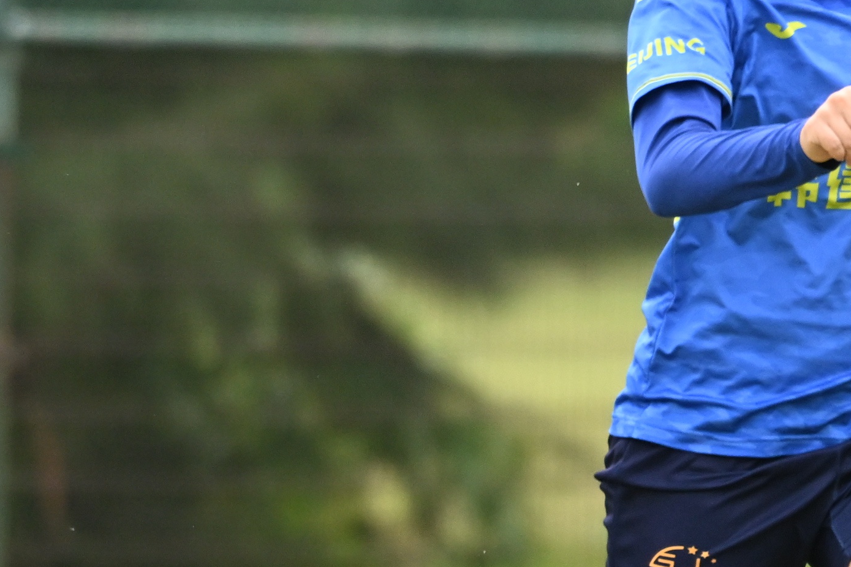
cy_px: 386
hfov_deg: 1.4
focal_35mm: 1480
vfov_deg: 0.9
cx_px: 1084
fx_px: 34983
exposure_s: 1/1600
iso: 1000
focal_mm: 340
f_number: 5.6
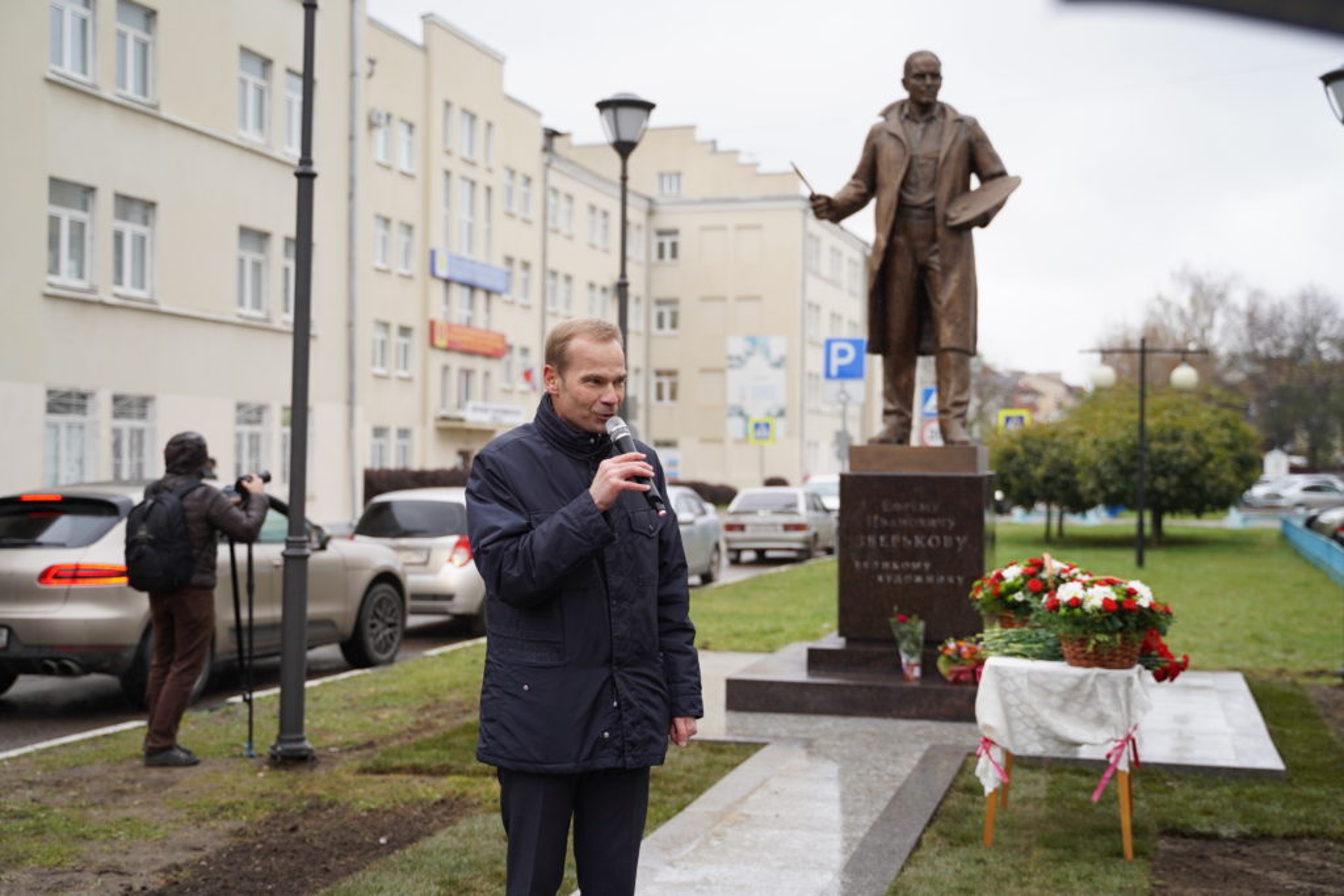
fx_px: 1680
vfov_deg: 29.9
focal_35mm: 45
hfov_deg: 43.6
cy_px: 448
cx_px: 672
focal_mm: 45
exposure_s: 1/500
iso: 400
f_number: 2.8
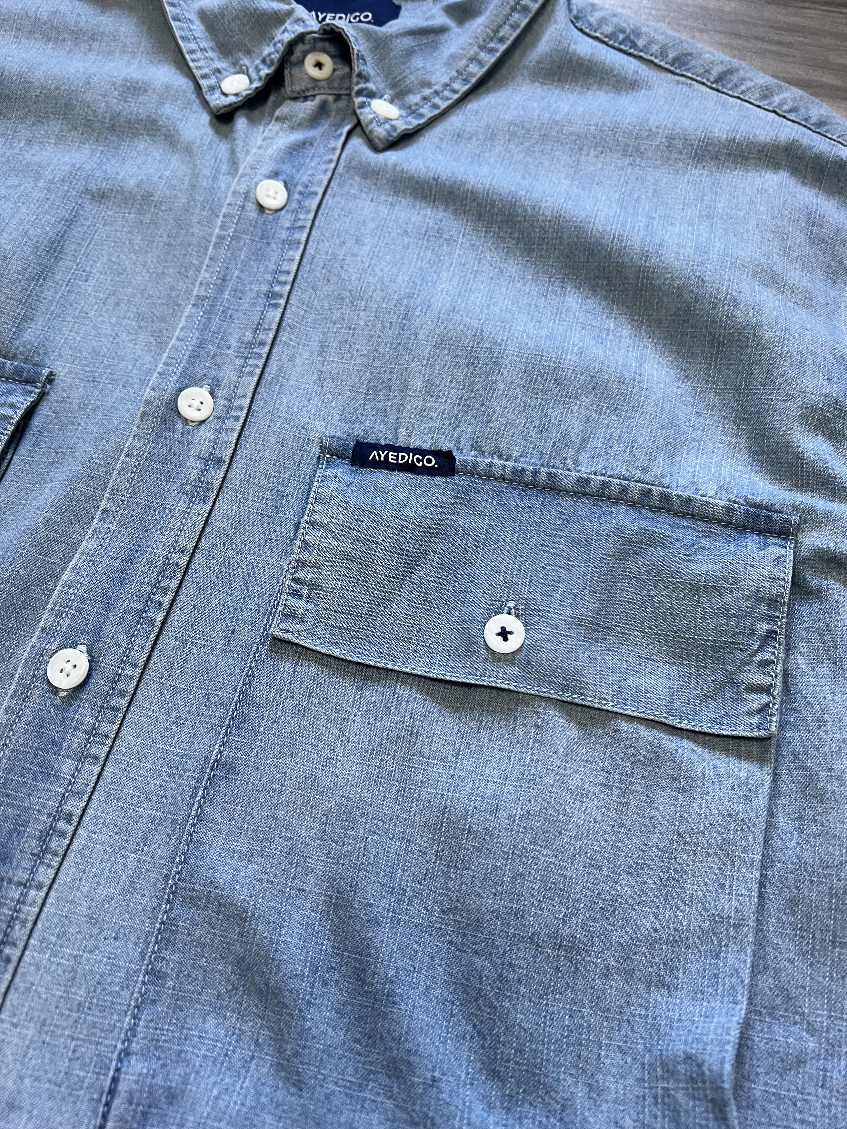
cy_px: 564
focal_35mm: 26
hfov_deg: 53.1
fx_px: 848
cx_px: 424
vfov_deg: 67.3
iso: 80
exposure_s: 1/50
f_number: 1.5
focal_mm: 5.7
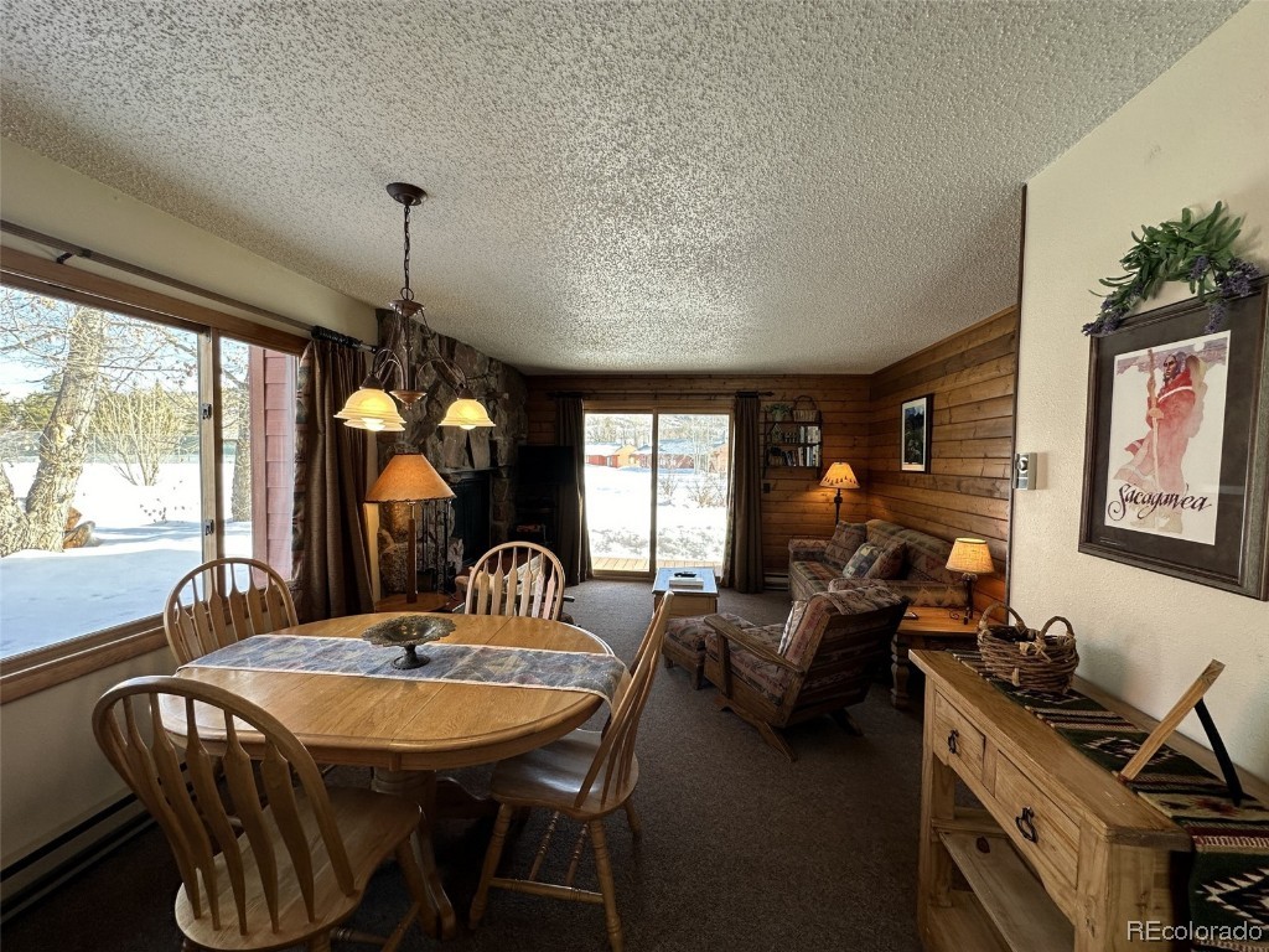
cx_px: 634
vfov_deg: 85.7
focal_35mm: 14
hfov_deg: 102.1
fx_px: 513
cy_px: 476
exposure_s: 1/120
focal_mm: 2.22
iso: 64
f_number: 2.2
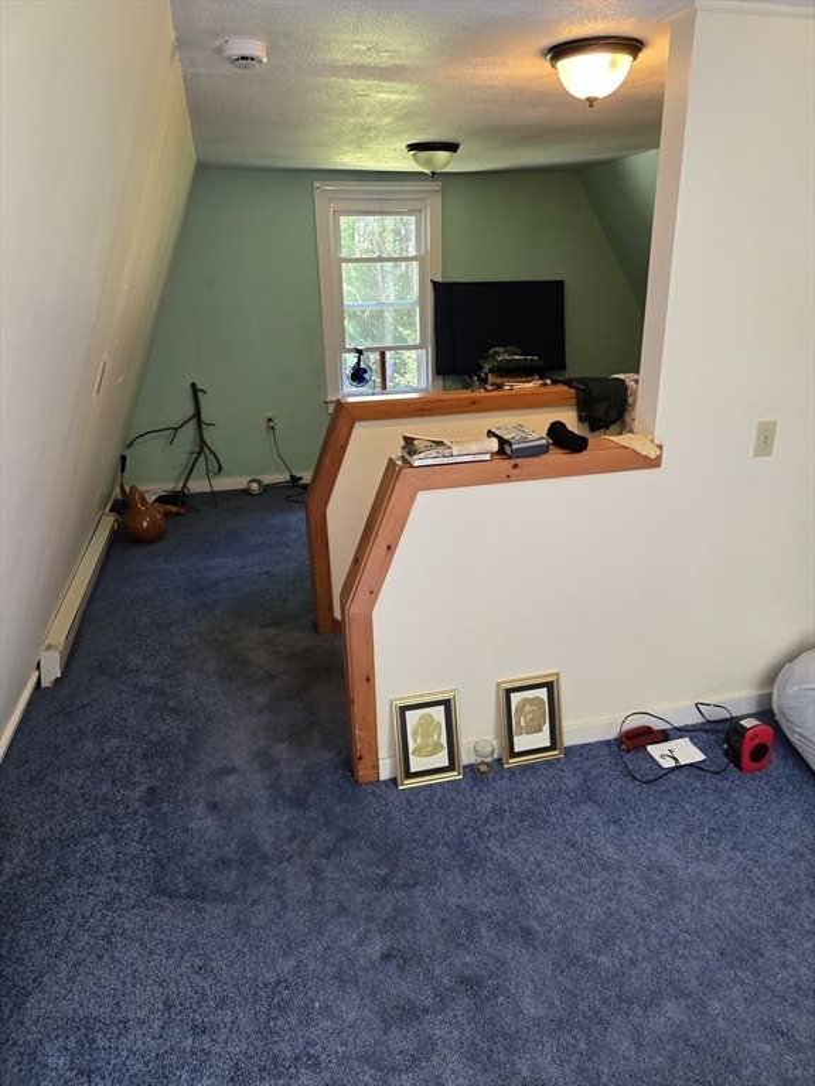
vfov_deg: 73.9
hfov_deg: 58.9
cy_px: 543
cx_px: 408
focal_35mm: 23
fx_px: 722
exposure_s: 1/120
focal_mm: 5.4
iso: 500
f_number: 1.8
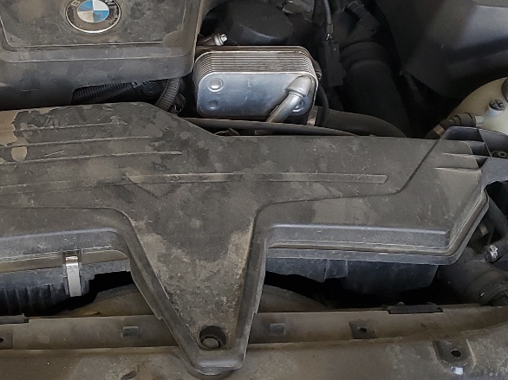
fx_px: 1042
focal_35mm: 71
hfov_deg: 27.0
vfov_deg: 20.7
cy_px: 147
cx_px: 124
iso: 76
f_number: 1.5
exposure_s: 1/120
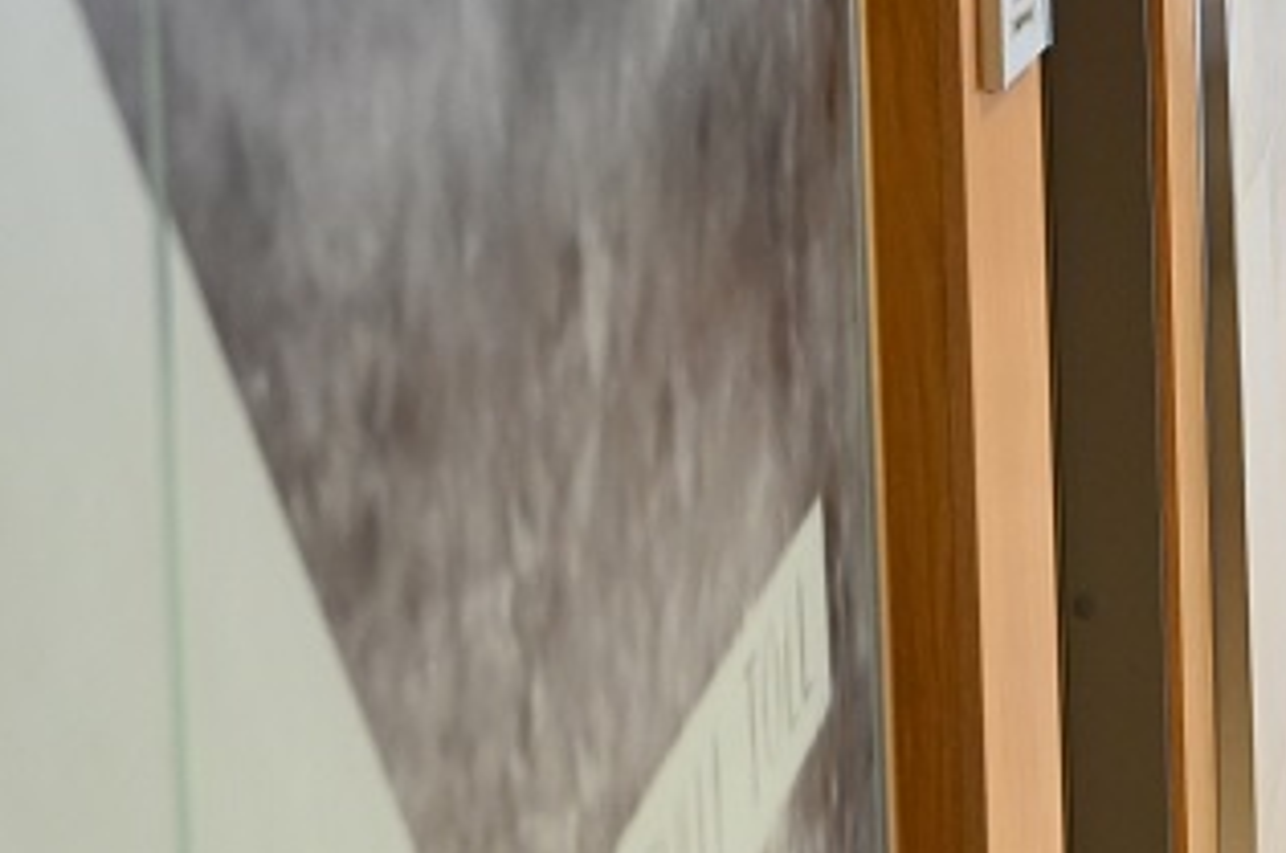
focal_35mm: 126
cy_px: -155
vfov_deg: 10.6
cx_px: 886
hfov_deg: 16.2
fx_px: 4508
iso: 1800
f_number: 4
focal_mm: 26.5
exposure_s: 1/125
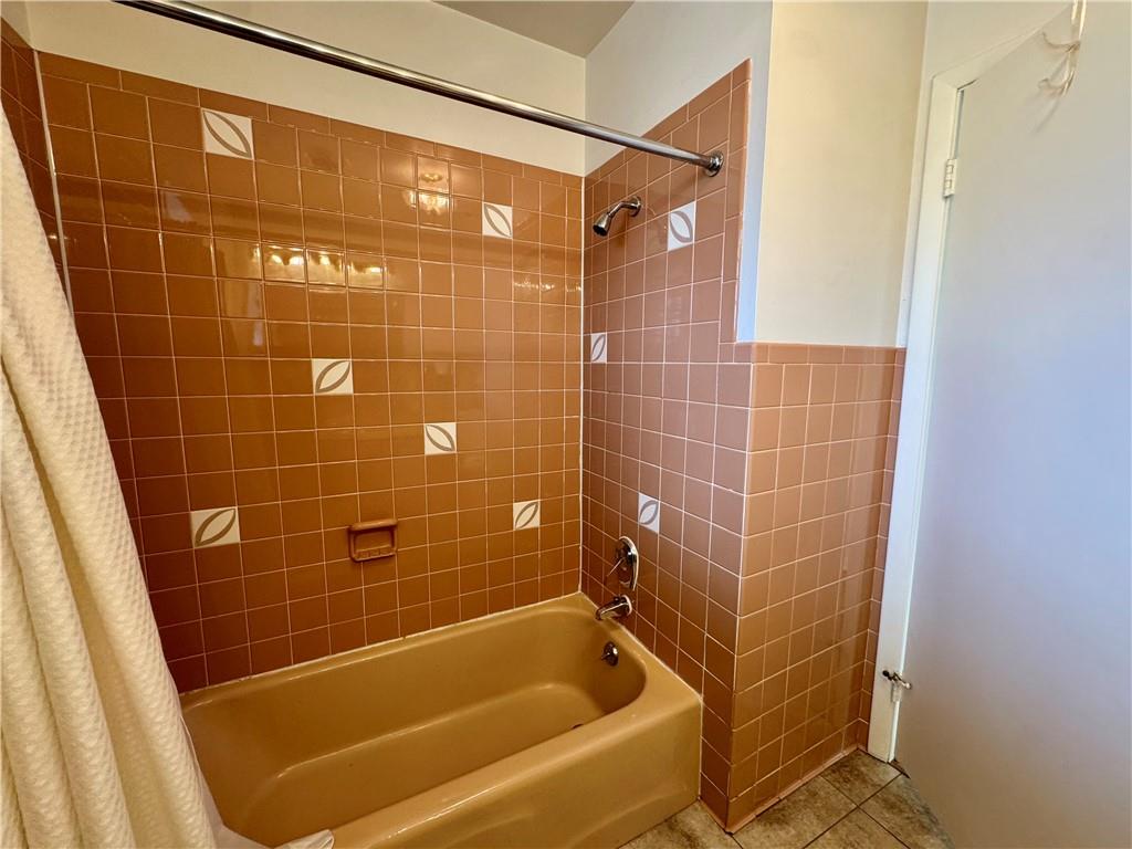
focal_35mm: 14
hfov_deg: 102.1
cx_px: 566
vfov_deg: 85.7
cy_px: 424
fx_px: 458
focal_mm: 2.22
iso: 160
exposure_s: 1/60
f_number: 2.2
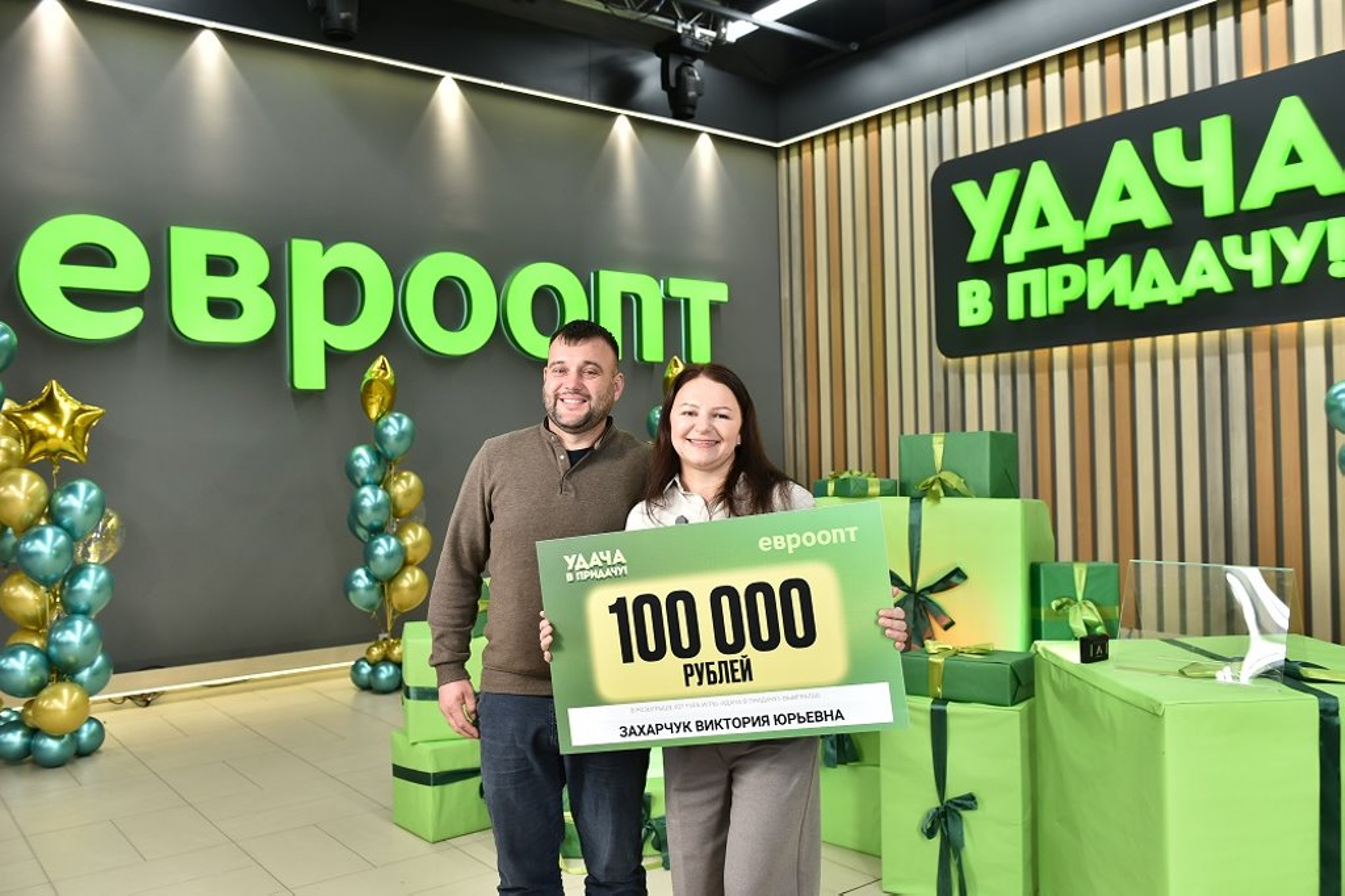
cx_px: 672
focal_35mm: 29
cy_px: 448
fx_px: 1083
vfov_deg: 44.9
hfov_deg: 63.7
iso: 640
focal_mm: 29
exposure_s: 1/125
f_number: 4.5
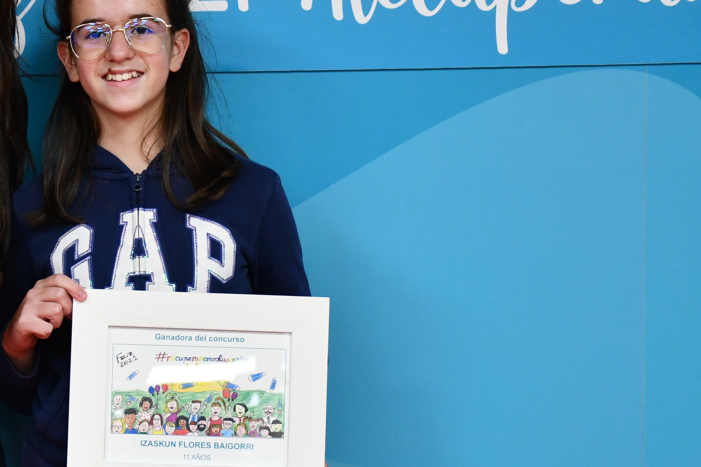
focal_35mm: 128
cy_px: 265
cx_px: 46
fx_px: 2492
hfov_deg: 15.8
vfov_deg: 10.7
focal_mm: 40
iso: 1800
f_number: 4.5
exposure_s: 1/125
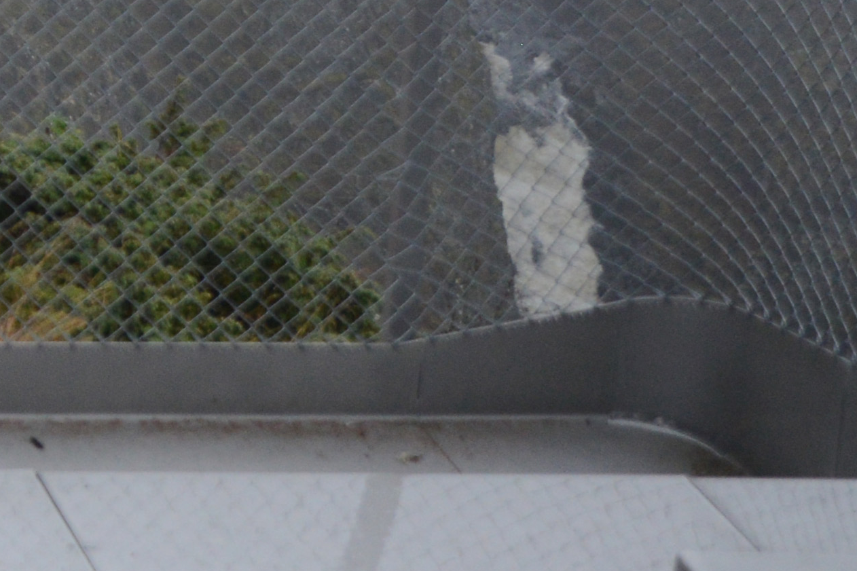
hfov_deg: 11.4
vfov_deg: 9.3
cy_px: -458
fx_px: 3332
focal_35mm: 140
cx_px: -1388
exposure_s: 1/160
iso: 800
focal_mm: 24
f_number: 3.2
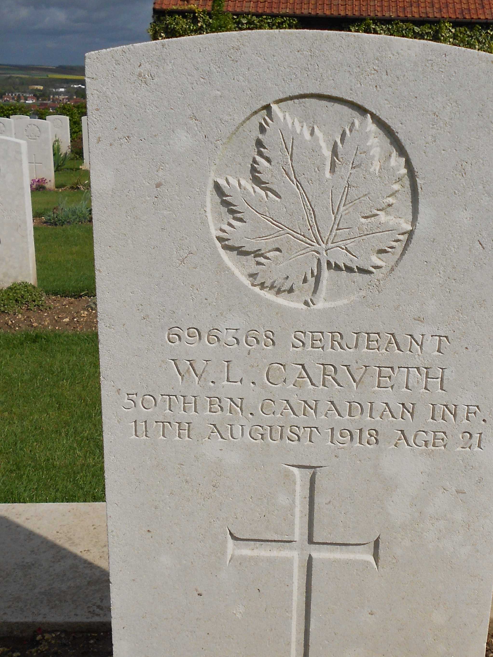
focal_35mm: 46
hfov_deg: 31.5
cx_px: 286
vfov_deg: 41.2
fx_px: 873
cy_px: 370
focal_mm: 5.1
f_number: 8.5
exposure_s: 1/500
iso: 80
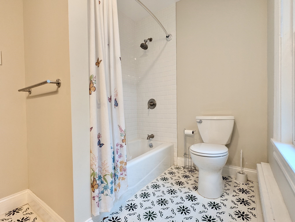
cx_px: 148
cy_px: 111
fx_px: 137
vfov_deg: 78.2
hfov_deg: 94.4
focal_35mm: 16
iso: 51
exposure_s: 1/24
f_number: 2.2
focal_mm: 2.35
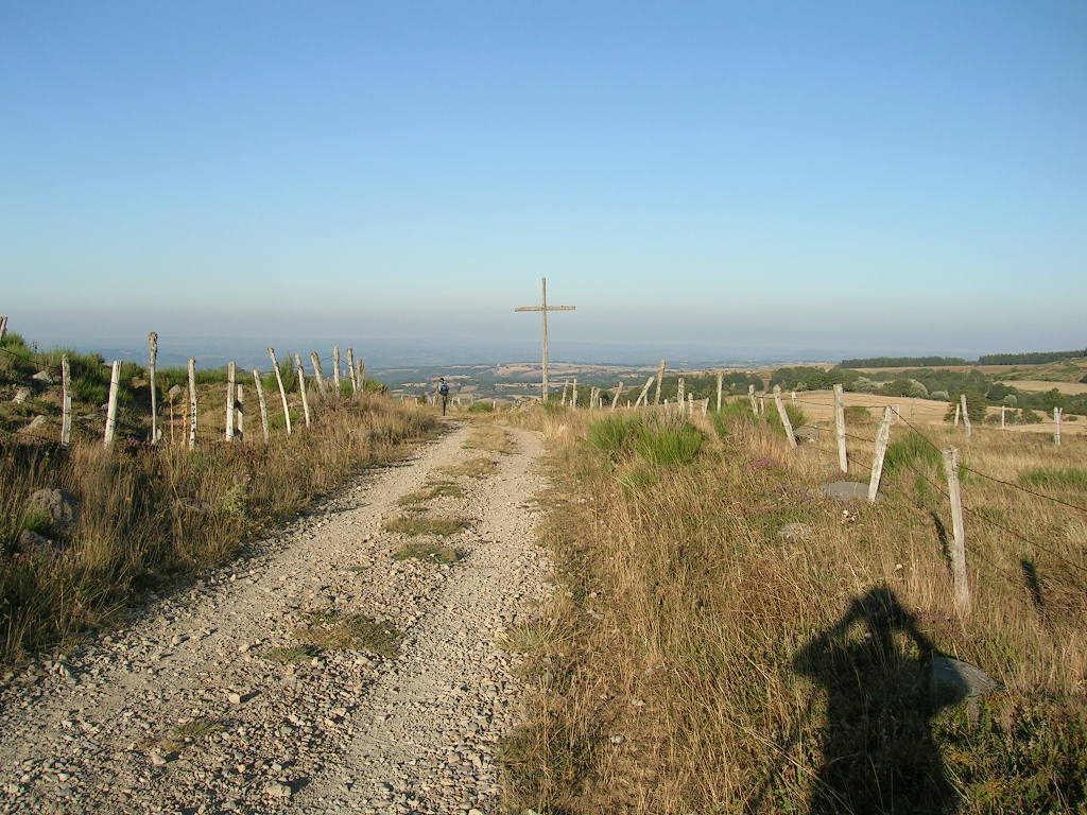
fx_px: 1099
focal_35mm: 35
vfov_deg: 40.7
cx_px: 544
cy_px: 408
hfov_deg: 52.6
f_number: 4.8
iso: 50
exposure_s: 1/404
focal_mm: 5.4
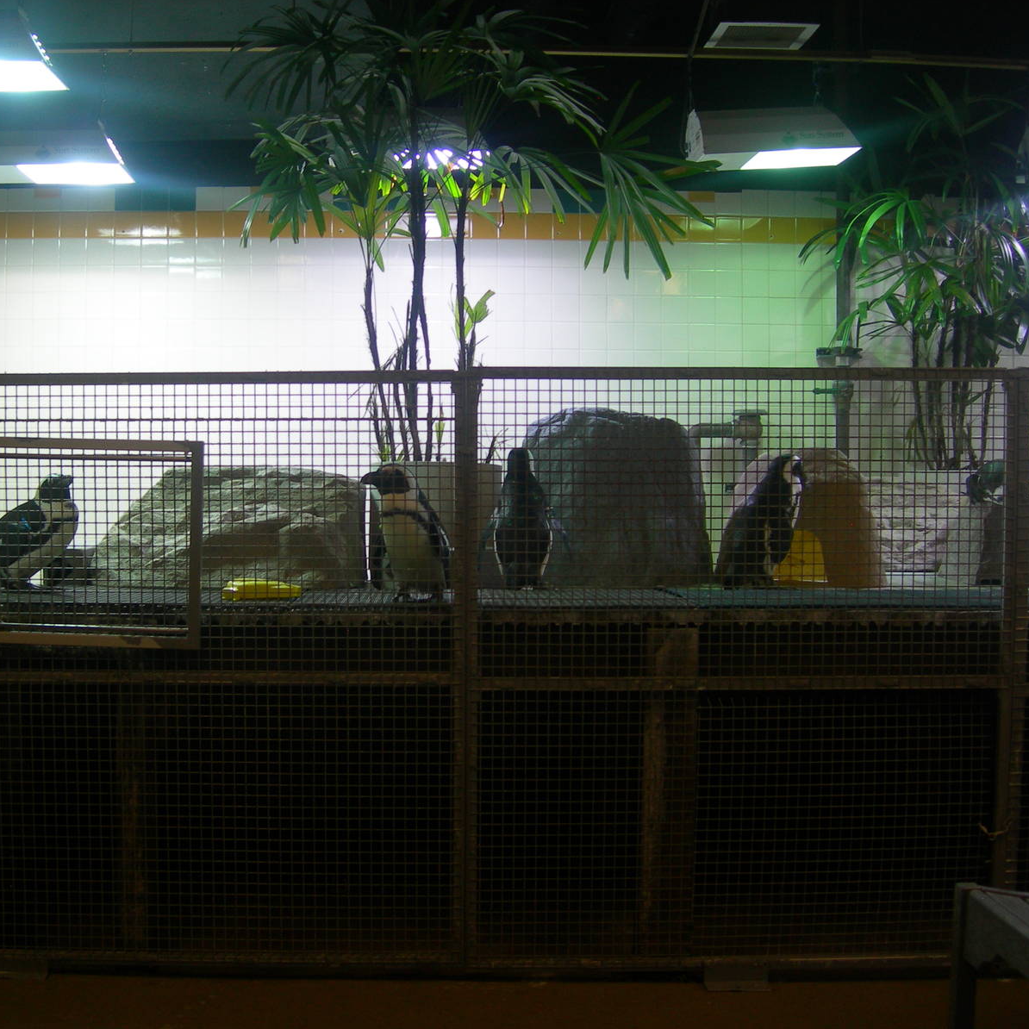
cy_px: 513
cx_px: 390
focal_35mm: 45
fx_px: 1513
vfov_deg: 37.6
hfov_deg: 37.3
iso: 50
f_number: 2.8
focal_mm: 7.8
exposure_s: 1/31
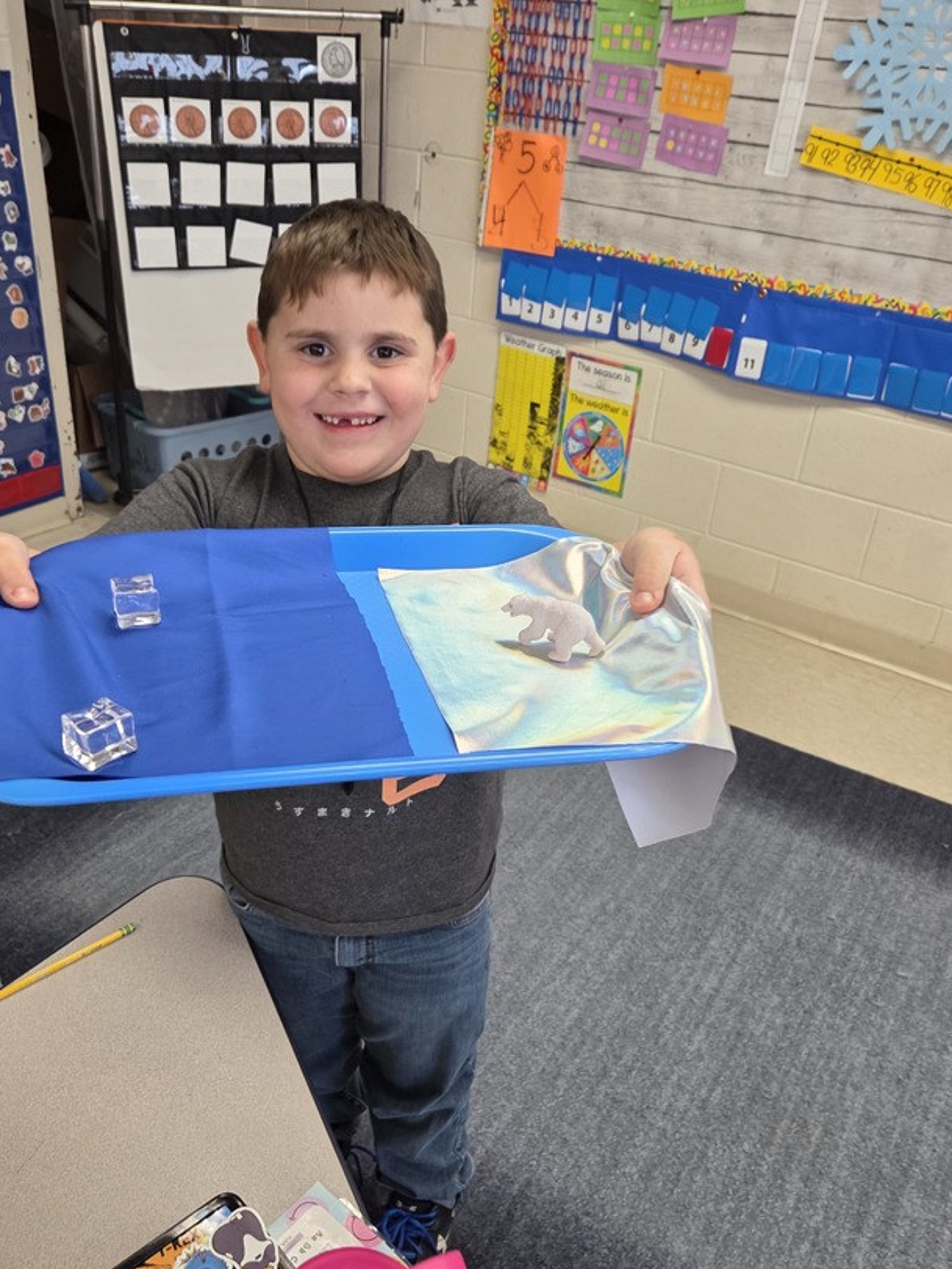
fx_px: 1063
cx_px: 458
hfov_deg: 48.2
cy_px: 650
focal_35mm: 29
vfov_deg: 61.7
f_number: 1.8
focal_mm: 5.4
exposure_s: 1/120
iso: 200
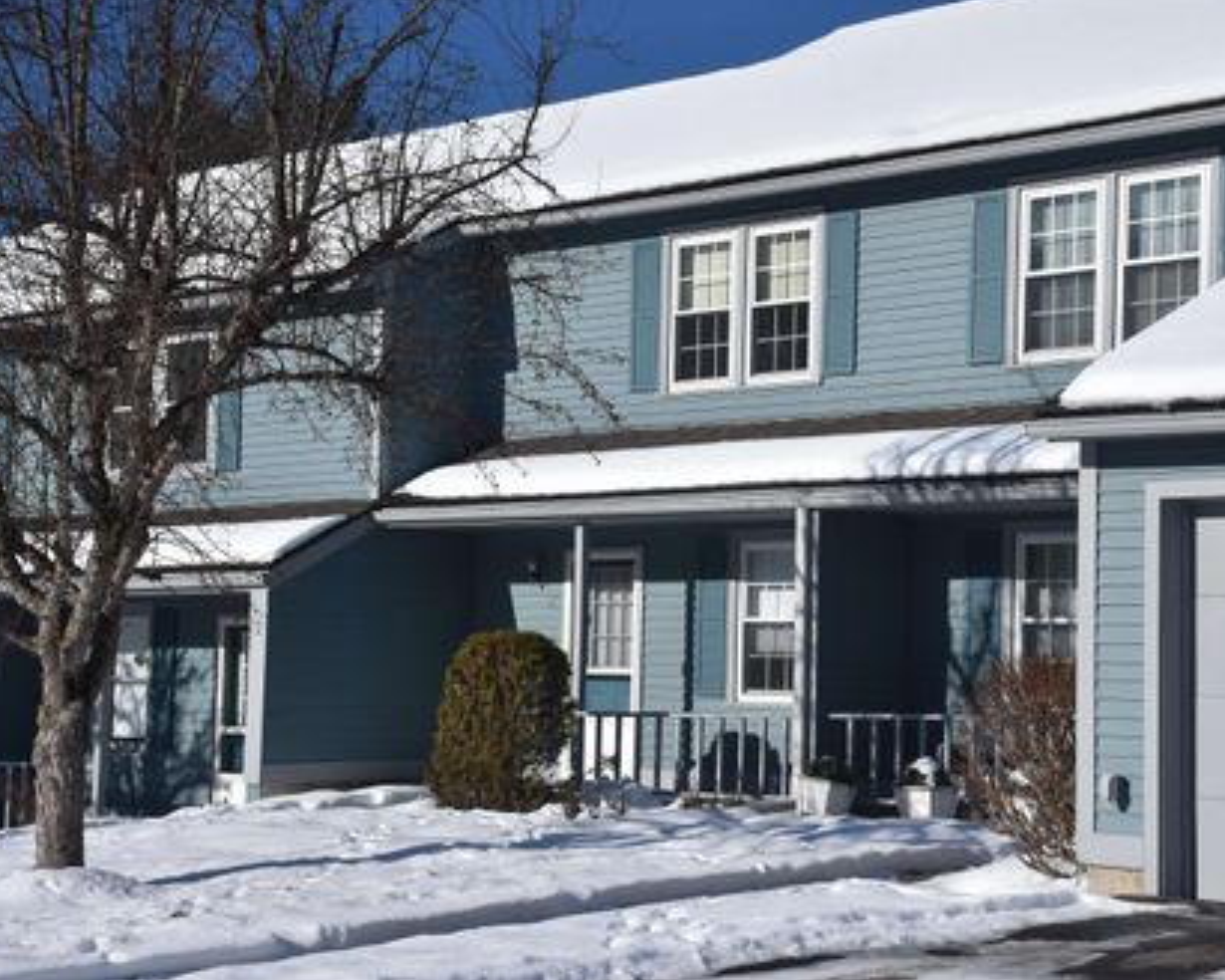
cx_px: 660
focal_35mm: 72
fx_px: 2610
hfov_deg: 26.4
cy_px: 486
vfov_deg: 21.3
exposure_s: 1/500
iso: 250
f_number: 8
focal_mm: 42
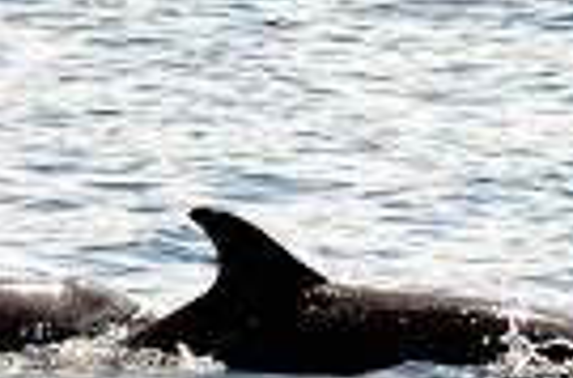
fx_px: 12356
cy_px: 240
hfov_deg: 2.7
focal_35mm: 779
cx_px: 787
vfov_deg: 1.8
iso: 800
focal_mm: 70
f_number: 4.5
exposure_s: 1/6400
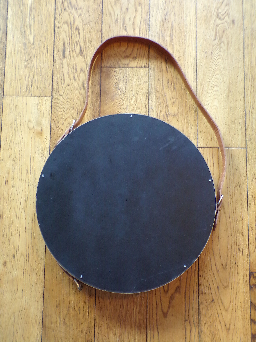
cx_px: 128
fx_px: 414
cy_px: 171
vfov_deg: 44.8
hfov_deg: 34.3
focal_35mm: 42
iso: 323
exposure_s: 1/17
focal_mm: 7.6
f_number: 3.4
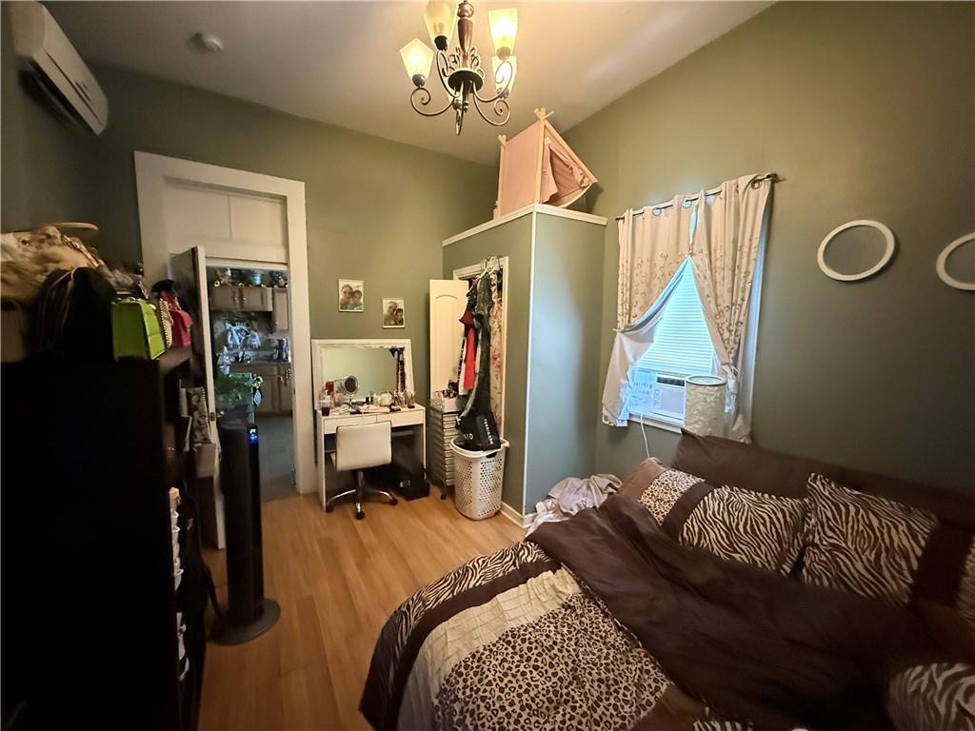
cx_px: 488
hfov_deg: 102.1
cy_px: 366
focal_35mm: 14
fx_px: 394
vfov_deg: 85.7
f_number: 2.2
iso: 1600
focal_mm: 2.22
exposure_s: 1/40
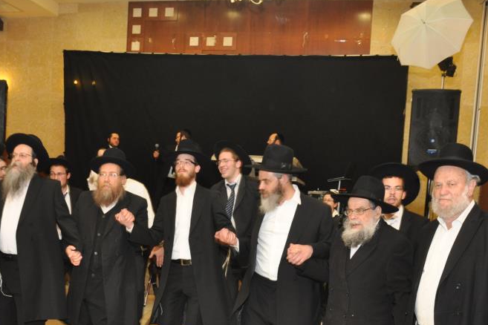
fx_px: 569
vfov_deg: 31.3
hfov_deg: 46.1
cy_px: 248
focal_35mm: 42
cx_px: 192
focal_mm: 18
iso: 800
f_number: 5
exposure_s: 1/50
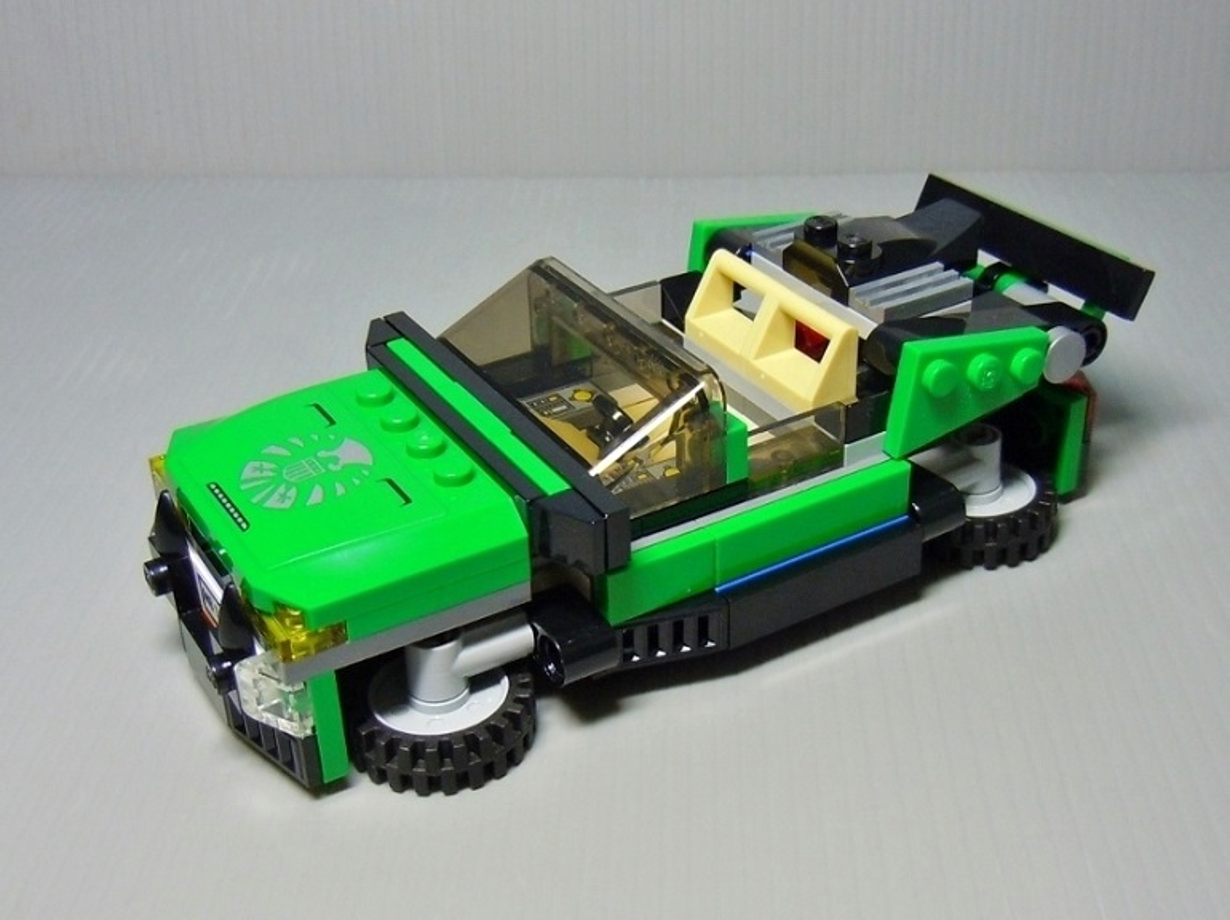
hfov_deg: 60.0
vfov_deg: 46.7
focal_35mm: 30
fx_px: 1065
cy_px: 460
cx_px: 615
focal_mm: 5.4
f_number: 3.5
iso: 200
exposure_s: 1/25
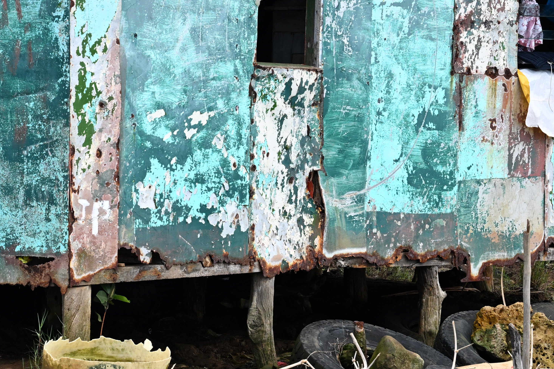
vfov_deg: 6.9
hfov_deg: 10.4
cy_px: 228
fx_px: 3047
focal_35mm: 198
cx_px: 151
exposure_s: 1/320
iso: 200
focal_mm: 70
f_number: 7.1
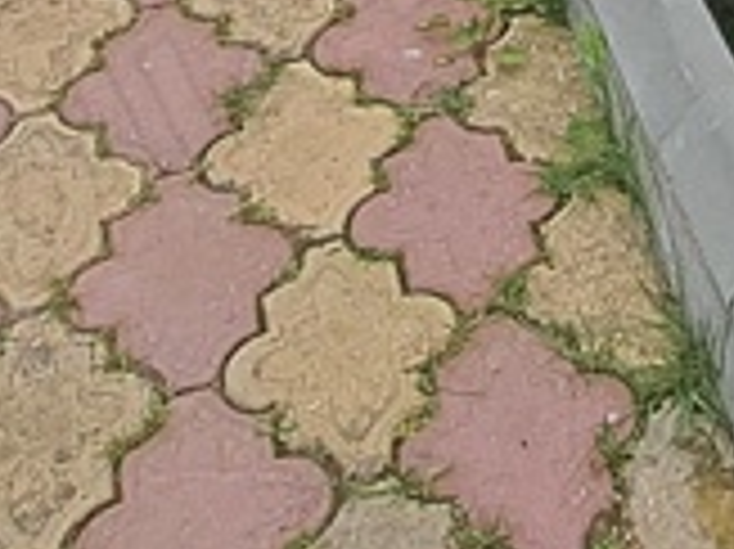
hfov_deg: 23.5
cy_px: -986
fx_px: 1695
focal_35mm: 80
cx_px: 720
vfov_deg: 12.0
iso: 50
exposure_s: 1/308
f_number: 2.2
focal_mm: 1.74
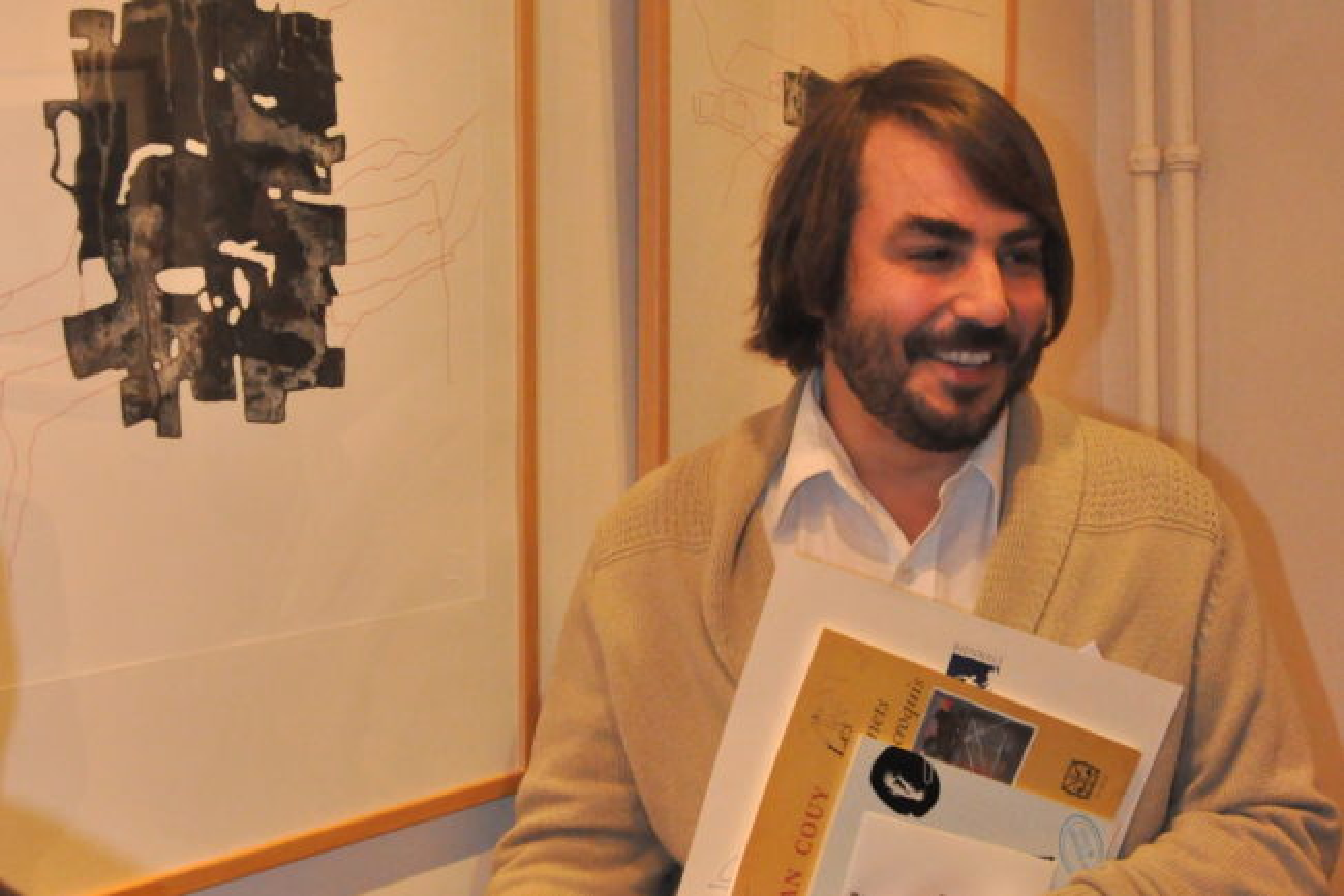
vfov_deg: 36.9
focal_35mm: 36
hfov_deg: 53.1
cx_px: 672
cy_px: 448
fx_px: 1344
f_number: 6.3
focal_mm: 24
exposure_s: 1/200
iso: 3200
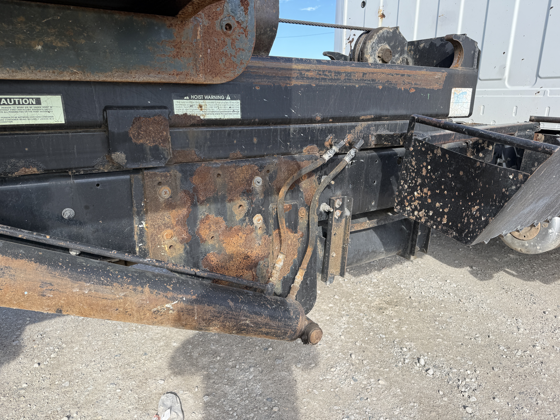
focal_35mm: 24
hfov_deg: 71.6
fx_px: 388
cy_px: 210
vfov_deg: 56.8
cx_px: 280
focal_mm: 6.76
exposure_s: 1/1174
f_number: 1.78
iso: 80
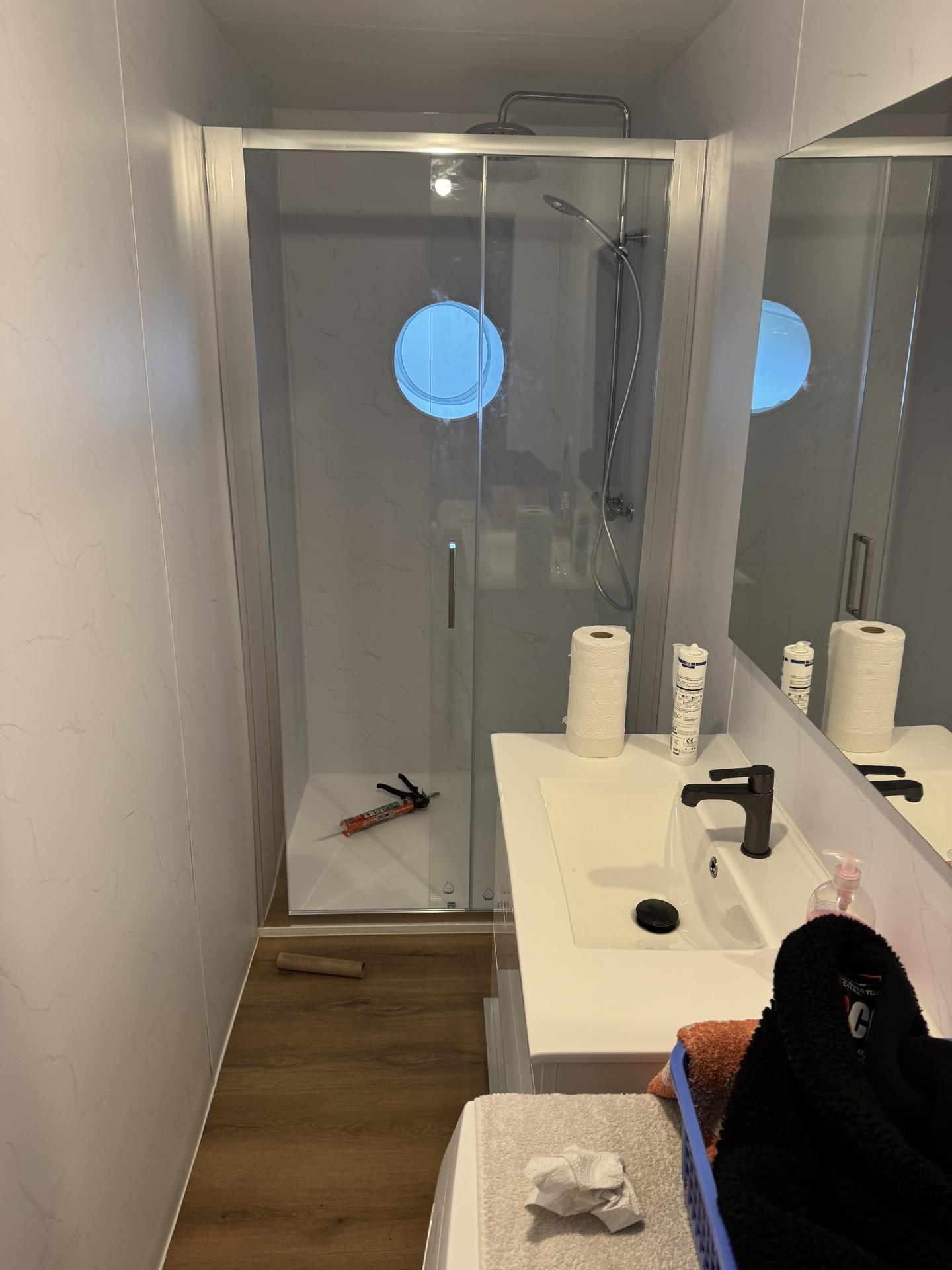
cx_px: 476
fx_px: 880
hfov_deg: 56.8
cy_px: 635
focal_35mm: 24
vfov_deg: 71.6
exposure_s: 1/50
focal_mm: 6.76
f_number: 1.78
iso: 125
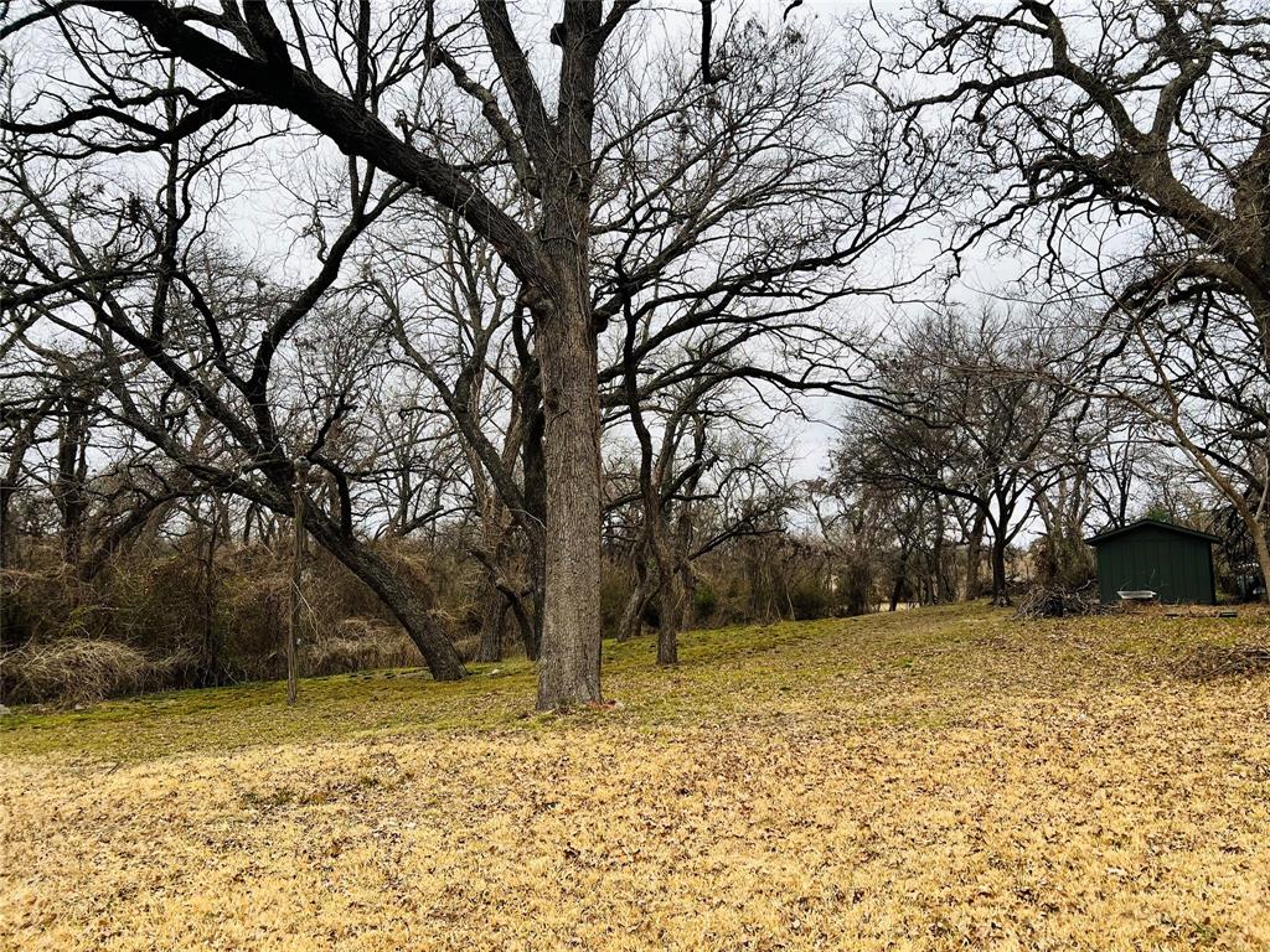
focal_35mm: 26
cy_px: 476
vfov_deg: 53.1
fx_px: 954
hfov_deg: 67.3
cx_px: 635
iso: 50
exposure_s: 1/1029
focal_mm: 5.7
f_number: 1.5
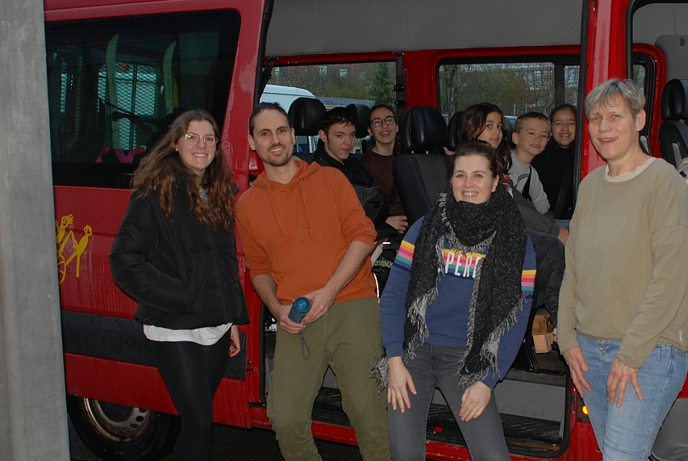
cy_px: 255
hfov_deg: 43.3
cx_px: 416
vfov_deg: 29.9
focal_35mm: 45
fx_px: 861
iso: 200
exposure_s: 1/60
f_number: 3.8
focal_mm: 20
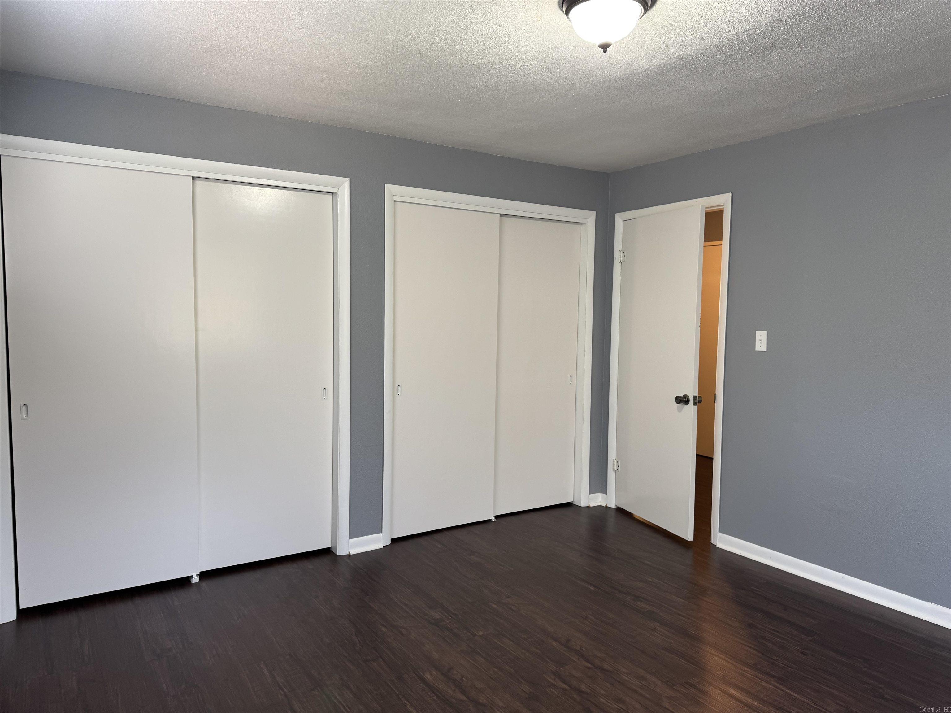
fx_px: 659
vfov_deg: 56.8
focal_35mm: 24
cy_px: 356
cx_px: 476
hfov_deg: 71.6
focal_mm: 6.76
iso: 125
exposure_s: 1/60
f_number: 1.78
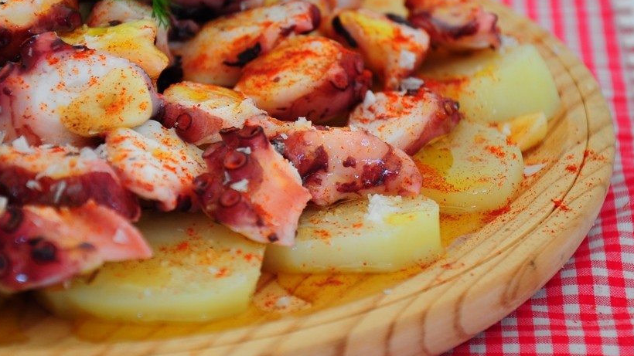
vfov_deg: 7.3
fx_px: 2801
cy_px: 118
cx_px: 261
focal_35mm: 167
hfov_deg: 12.9
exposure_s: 1/20
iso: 200
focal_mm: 85
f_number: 5.6
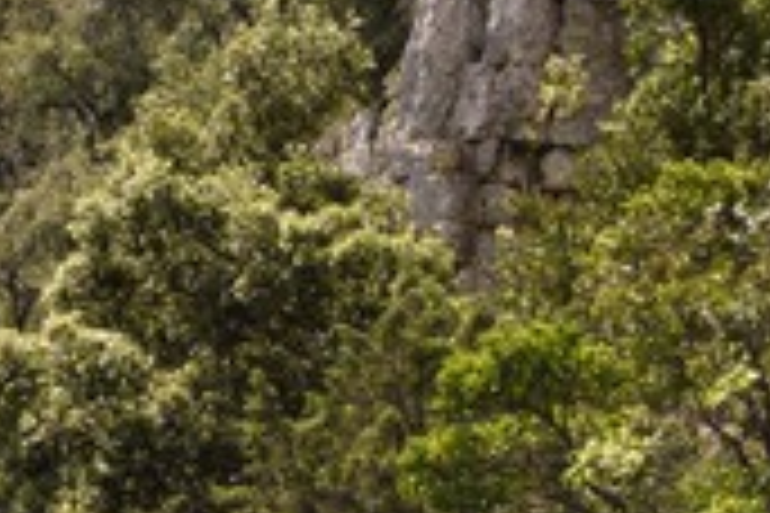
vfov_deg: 3.6
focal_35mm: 381
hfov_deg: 5.4
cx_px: -81
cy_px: 567
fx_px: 8149
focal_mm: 155
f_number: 10
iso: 200
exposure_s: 1/200
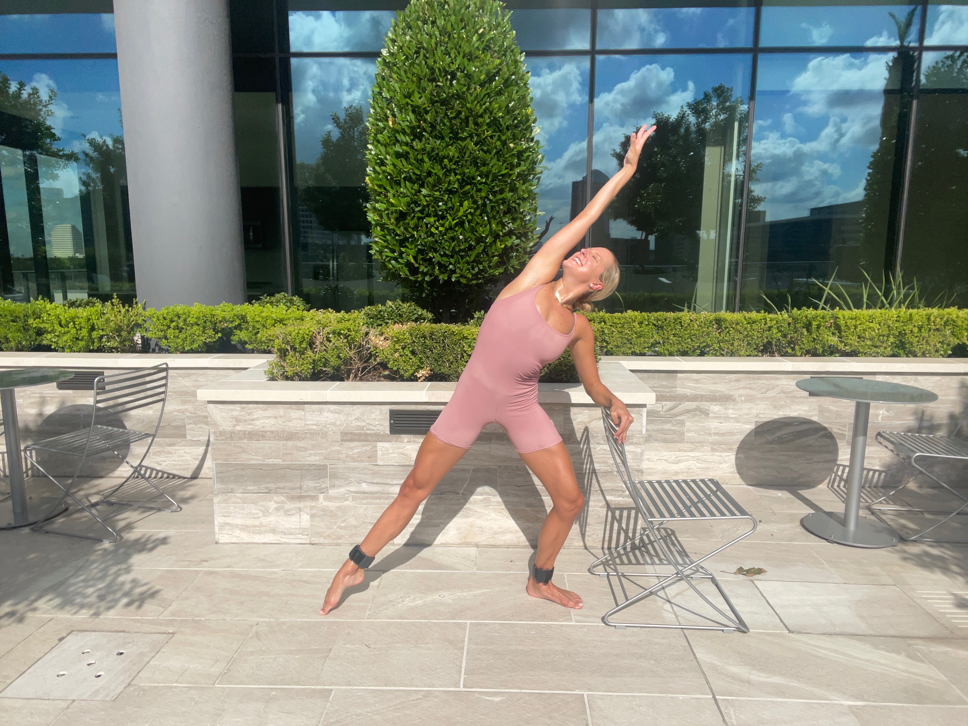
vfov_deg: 58.9
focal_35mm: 23
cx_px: 484
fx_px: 643
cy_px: 363
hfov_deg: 73.9
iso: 25
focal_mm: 2.71
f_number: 2.2
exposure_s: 1/2342
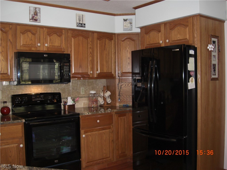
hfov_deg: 49.0
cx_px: 114
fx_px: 249
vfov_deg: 37.7
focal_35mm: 38
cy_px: 85
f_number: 2.8
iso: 200
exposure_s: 1/60
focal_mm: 7.9
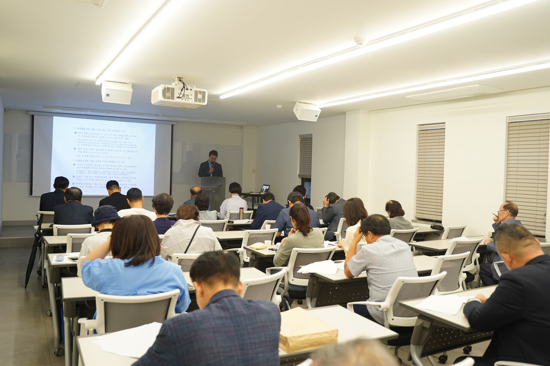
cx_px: 275
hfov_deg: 60.3
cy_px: 183
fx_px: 474
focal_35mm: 31
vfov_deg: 42.3
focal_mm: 31
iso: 160
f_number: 3.2
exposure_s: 1/40
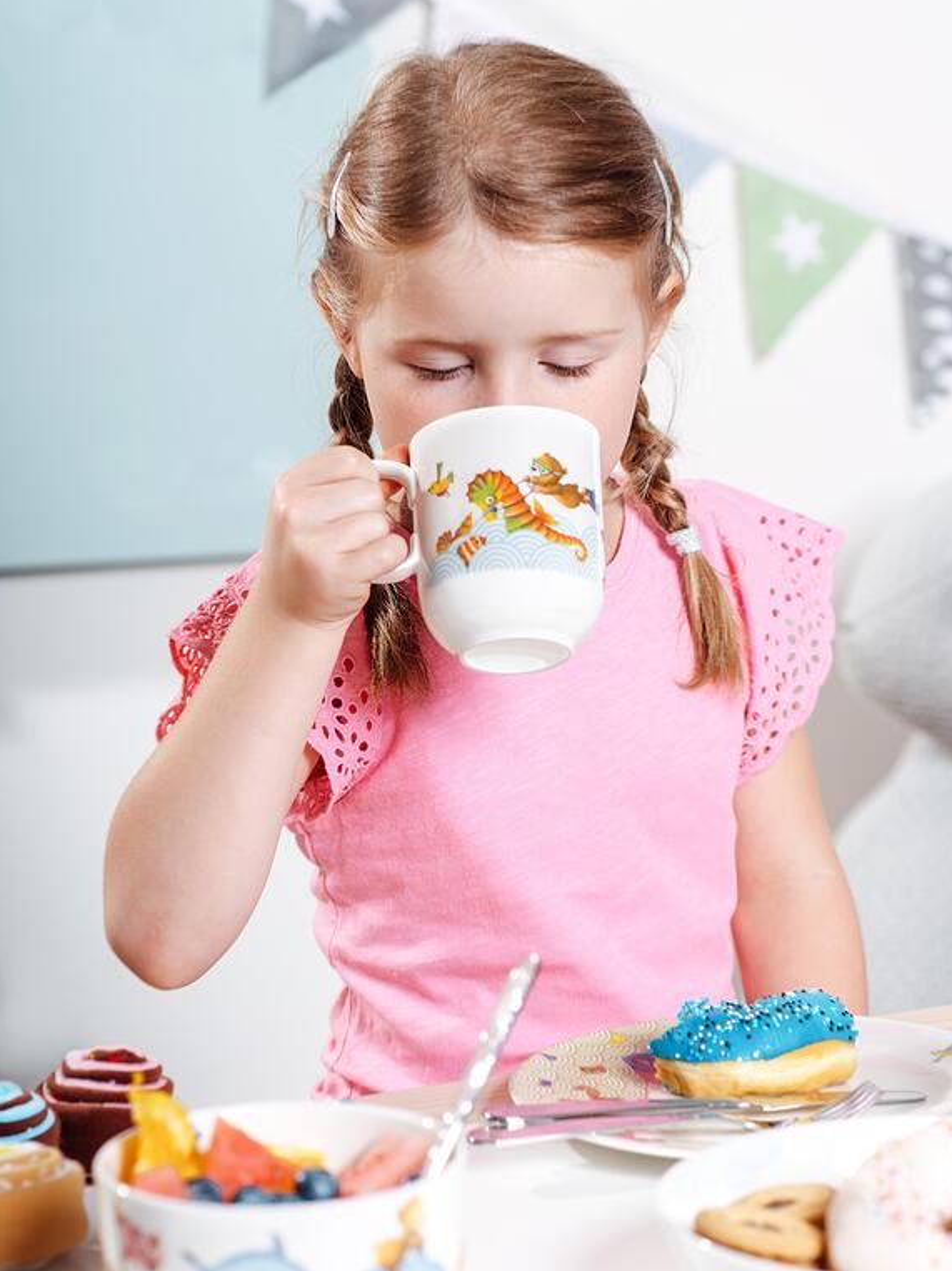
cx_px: 477
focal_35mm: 93
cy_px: 608
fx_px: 3412
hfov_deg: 15.9
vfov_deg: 21.1
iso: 40
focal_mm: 85
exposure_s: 1/200
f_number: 5.6
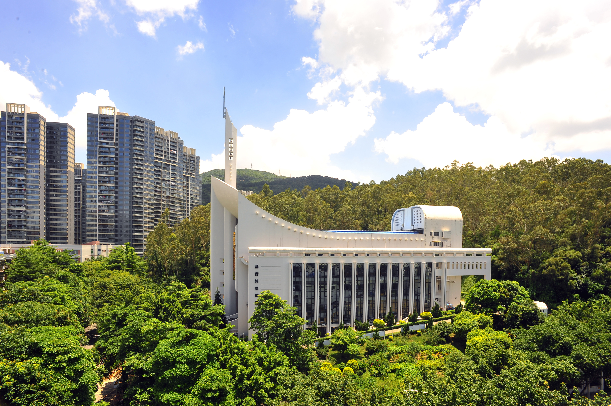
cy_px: 203
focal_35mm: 20
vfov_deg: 61.9
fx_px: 339
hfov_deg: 84.0
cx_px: 306
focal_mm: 20
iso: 100
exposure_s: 1/50
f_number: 16
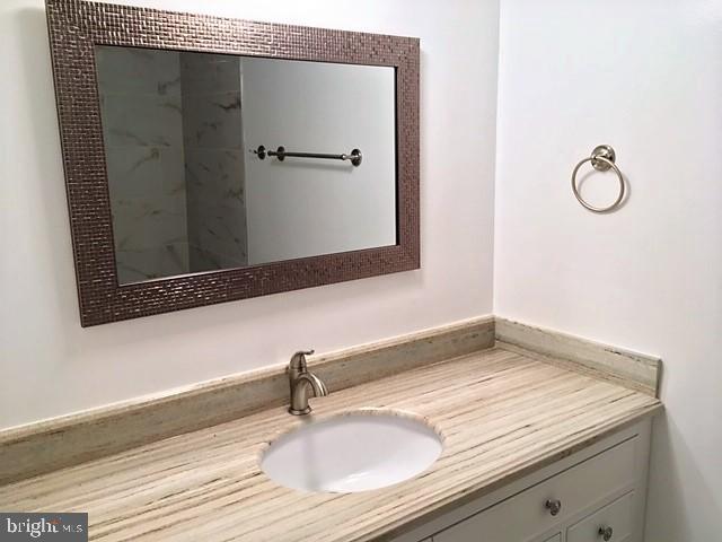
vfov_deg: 48.2
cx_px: 361
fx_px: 605
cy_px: 271
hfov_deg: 61.7
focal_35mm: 29
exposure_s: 1/30
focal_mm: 4.15
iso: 80
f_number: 2.2
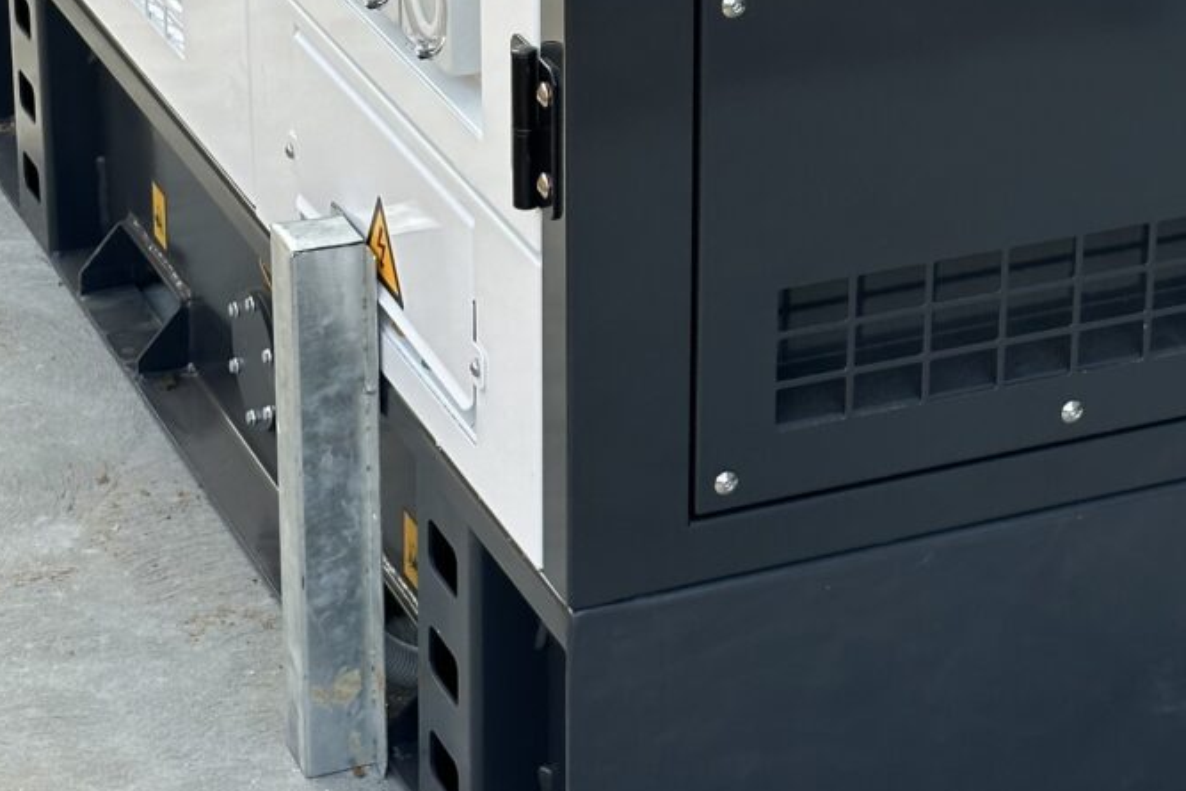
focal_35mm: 115
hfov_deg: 17.8
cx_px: 759
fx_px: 3789
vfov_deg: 11.8
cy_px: 64
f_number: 1.78
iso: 64
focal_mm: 6.86
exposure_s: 1/430
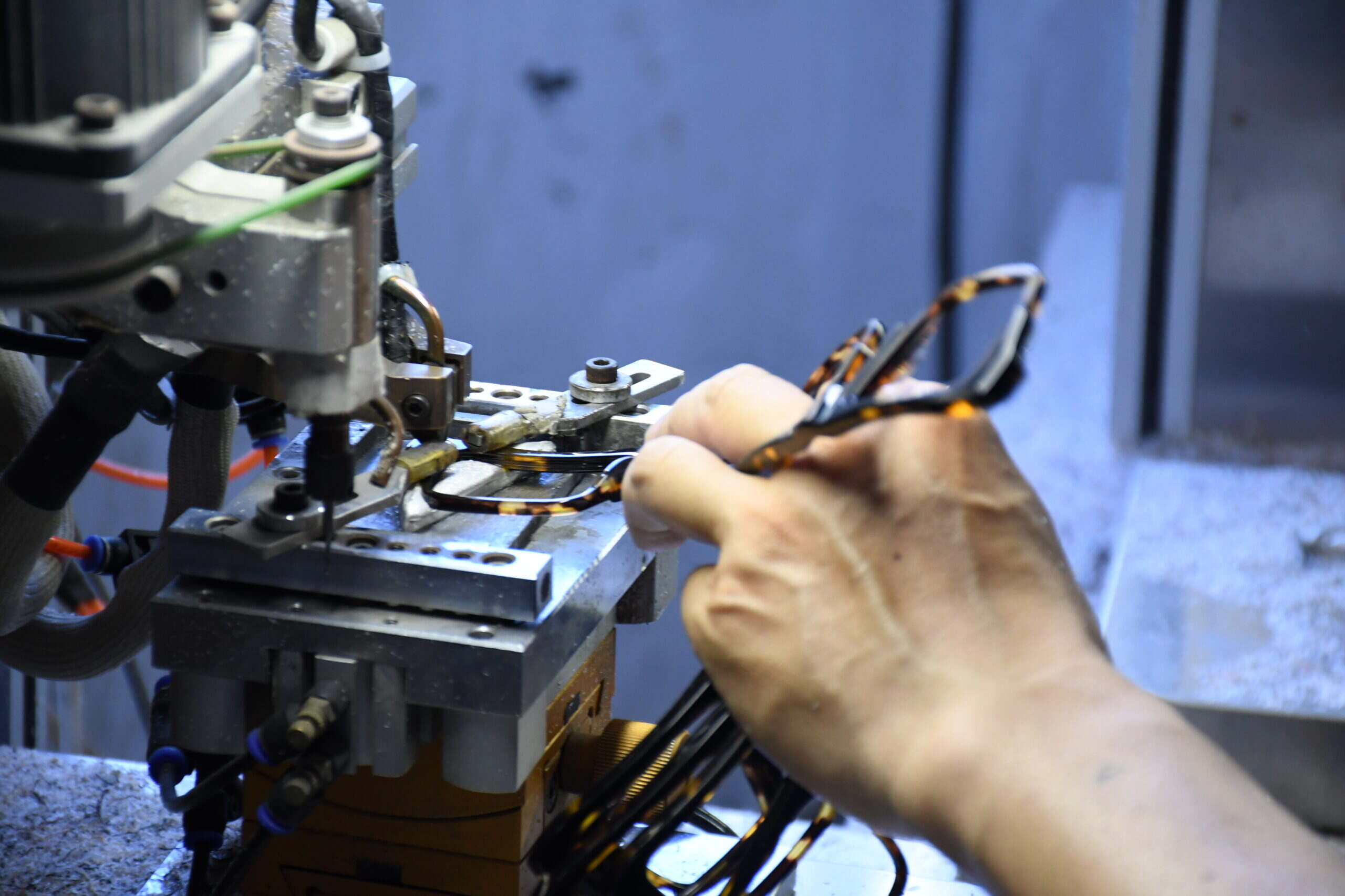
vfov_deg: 9.7
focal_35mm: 142
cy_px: 448
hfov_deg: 14.4
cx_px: 672
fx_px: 5305
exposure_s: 1/80
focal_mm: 95
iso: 1250
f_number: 5.3
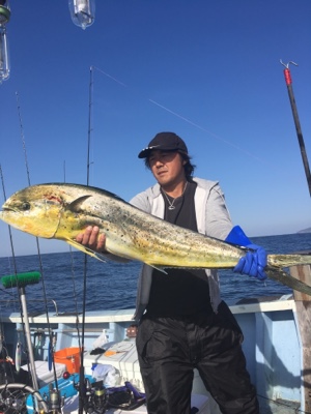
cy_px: 207
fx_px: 347
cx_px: 156
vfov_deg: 61.7
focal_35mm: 29
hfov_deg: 48.2
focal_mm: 4.15
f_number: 2.2
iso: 25
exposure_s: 1/2404
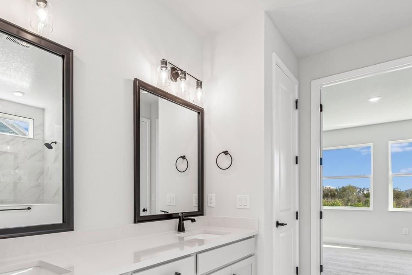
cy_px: 194
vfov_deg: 55.4
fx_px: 252
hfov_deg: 77.5
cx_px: 161
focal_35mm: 22
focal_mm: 10
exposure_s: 1/8
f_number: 7.1
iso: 100
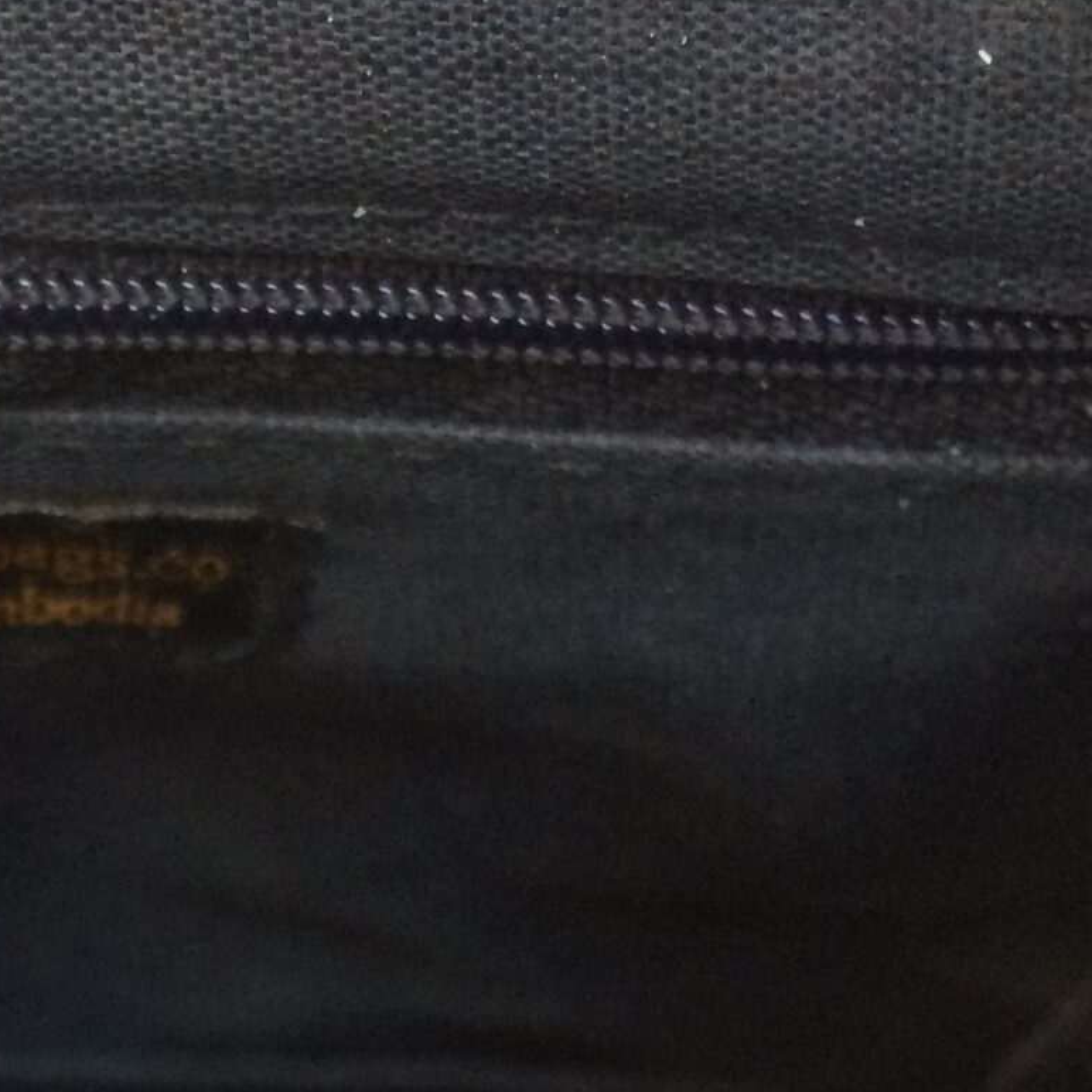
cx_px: -40
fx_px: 3034
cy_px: 1410
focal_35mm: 85
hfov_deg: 19.7
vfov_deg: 18.9
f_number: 2.2
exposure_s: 1/33
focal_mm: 4.15
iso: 160
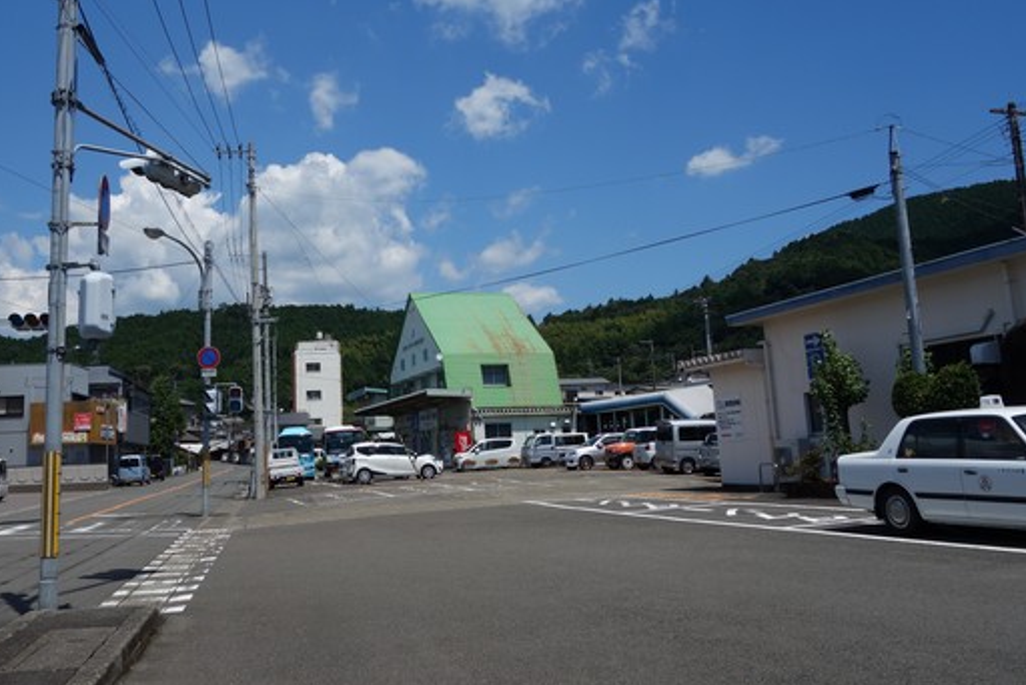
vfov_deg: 37.7
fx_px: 998
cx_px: 403
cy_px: 263
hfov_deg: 54.0
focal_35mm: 35
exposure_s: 1/800
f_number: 6.3
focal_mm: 10.4
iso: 125
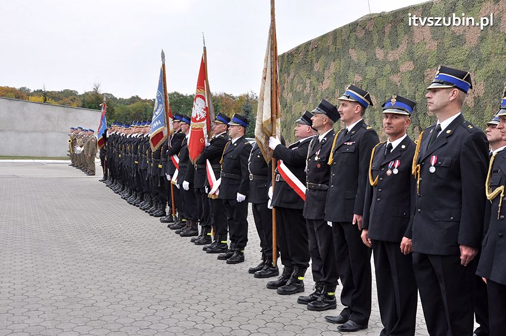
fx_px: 590
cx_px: 253
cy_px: 168
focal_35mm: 42
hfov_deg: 46.4
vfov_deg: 31.8
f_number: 9
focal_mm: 28
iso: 500
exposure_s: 1/320
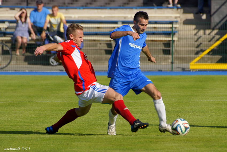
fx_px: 2839
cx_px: 114
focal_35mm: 450
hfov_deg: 4.6
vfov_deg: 3.1
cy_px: 76
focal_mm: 300
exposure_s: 1/1250
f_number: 6.3
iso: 200
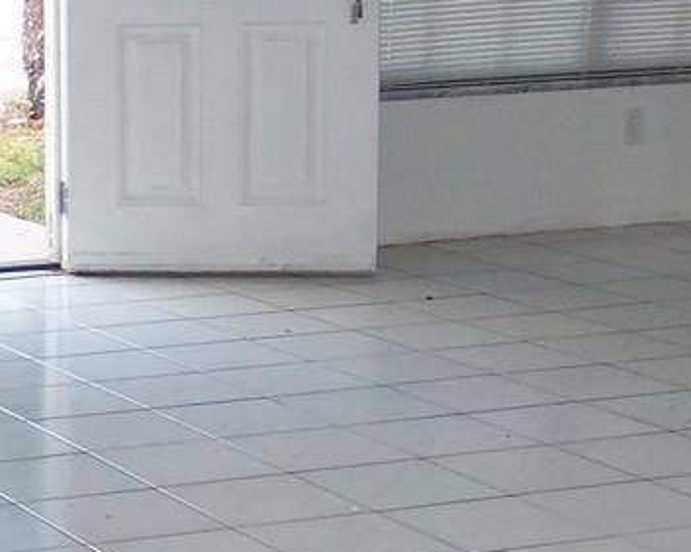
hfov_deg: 15.4
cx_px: -364
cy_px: 235
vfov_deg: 13.4
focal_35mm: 115
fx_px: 2351
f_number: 3.2
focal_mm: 4.7
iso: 100
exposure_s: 1/40
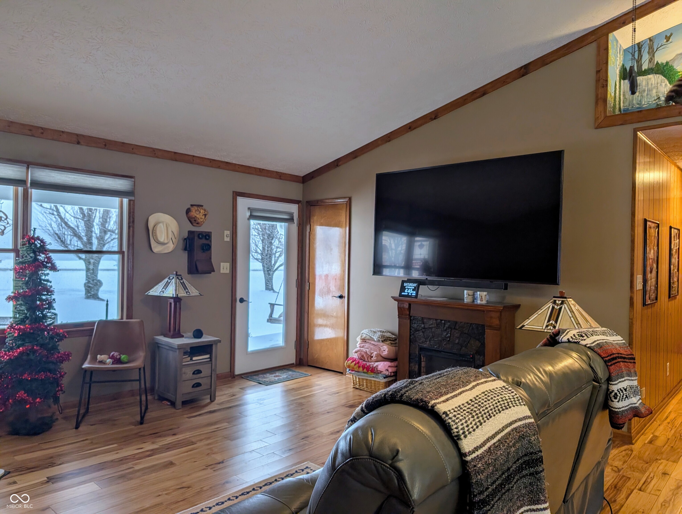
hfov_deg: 71.5
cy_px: 257
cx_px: 341
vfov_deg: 56.9
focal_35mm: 24
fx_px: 474
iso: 19
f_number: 1.68
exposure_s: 1/125
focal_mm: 6.9
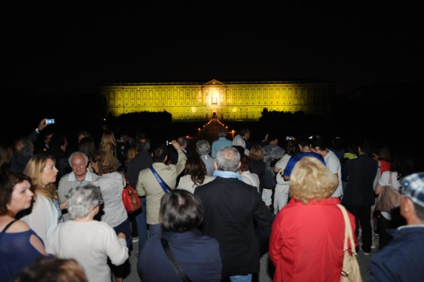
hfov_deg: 71.5
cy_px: 141
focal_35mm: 25
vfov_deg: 51.2
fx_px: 294
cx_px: 212
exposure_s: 1/30
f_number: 3.2
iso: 2500
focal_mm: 25
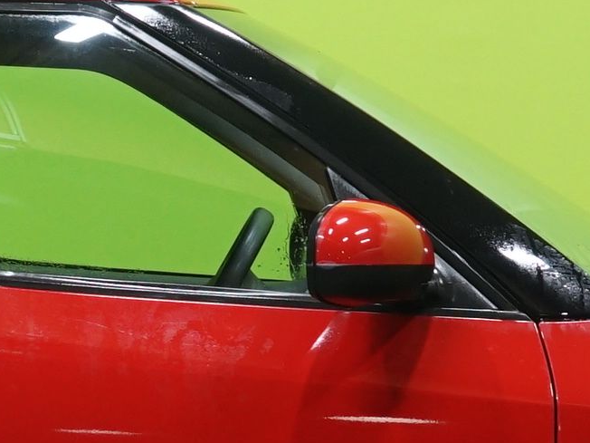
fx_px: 4057
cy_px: 419
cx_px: -126
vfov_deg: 6.2
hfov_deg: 8.2
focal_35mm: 238
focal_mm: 41
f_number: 5
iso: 1000
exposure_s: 1/20
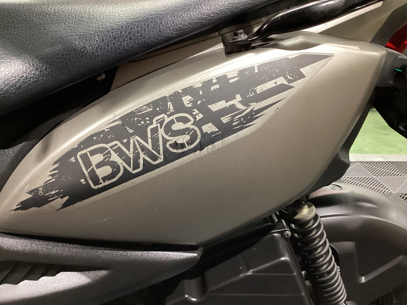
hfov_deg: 58.4
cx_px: 204
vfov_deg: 45.4
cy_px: 152
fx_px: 364
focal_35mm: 31
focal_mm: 3.3
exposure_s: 1/30
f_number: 2.4
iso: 400
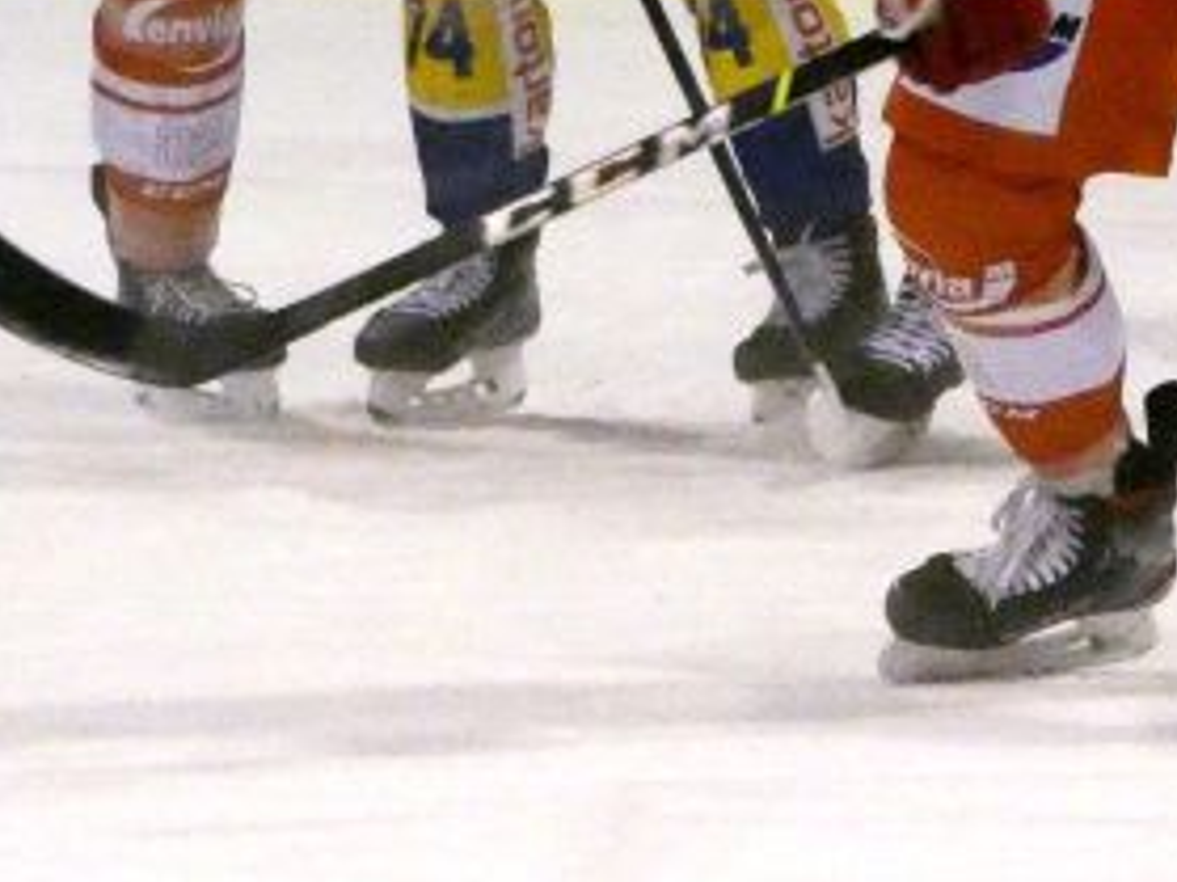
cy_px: -171
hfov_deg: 3.4
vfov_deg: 2.6
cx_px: 873
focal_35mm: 576
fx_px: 19577
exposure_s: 1/250
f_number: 5.5
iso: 3200
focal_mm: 38.9
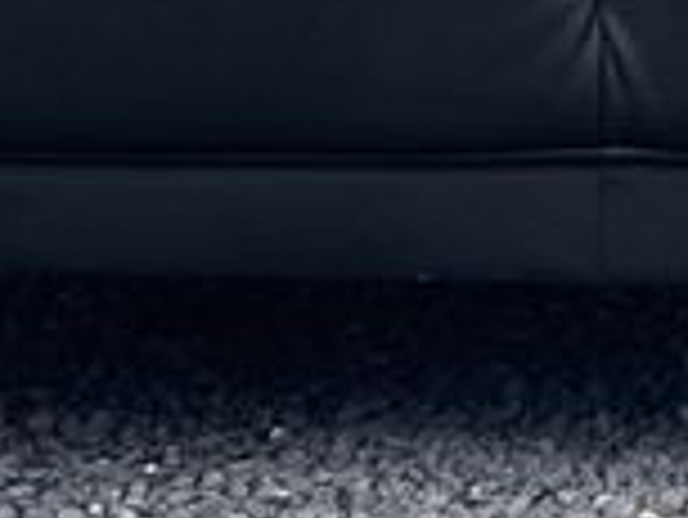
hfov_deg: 11.4
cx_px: 796
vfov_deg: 8.7
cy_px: 0
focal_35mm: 170
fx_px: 3381
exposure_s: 1/116
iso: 125
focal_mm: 4.25
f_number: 1.8
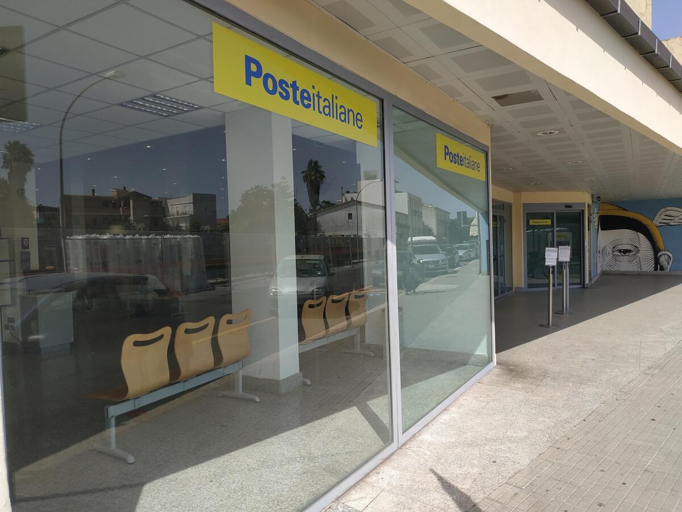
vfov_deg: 56.8
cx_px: 341
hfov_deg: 71.6
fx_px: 473
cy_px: 256
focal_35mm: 24
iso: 160
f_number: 1.9
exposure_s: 1/2010
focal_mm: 3.94
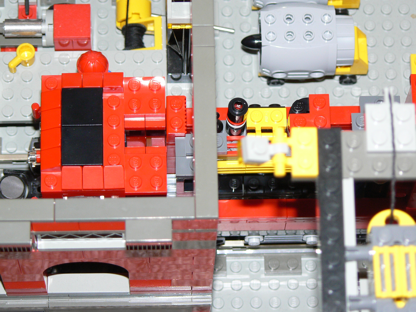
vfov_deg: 10.3
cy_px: 156
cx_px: 208
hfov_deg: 13.7
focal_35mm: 144
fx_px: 1731
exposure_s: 1/50
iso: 100
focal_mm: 24.1
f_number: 3.2
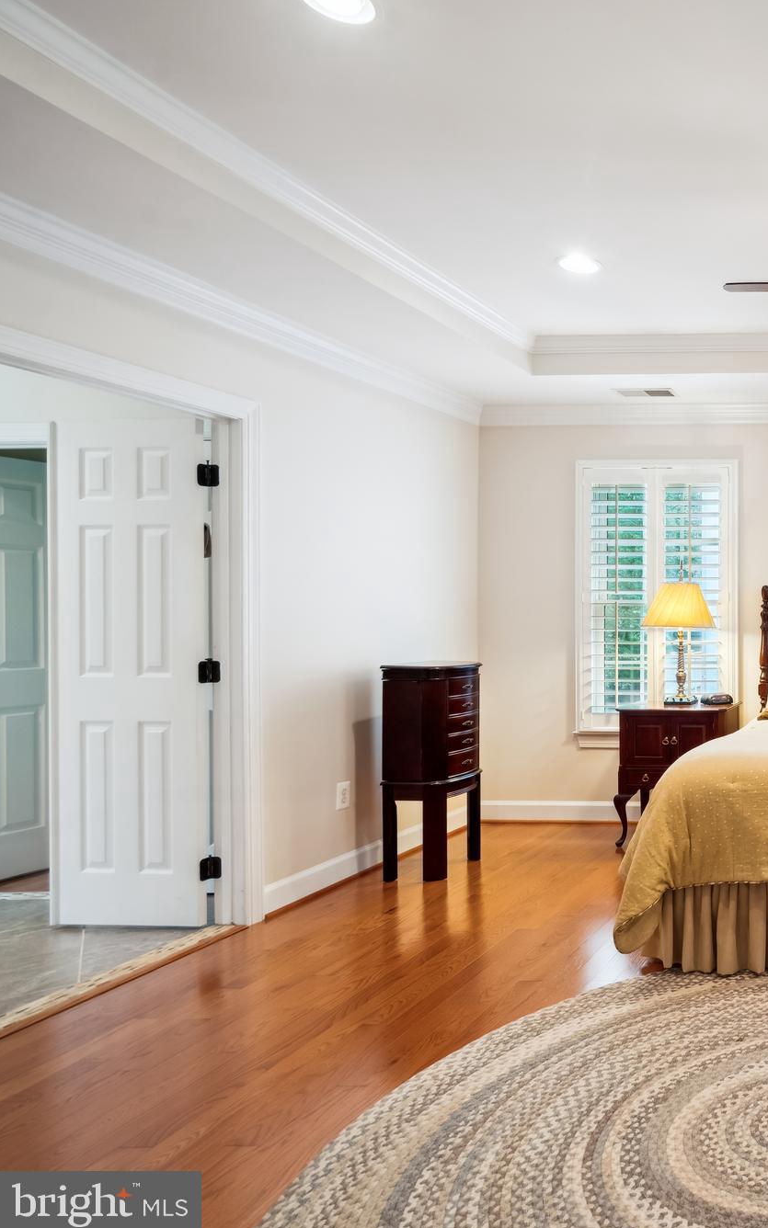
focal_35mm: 25
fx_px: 837
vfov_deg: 72.5
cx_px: 939
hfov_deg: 36.7
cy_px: 611
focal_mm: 16
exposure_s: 1/1.25
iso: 100
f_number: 8
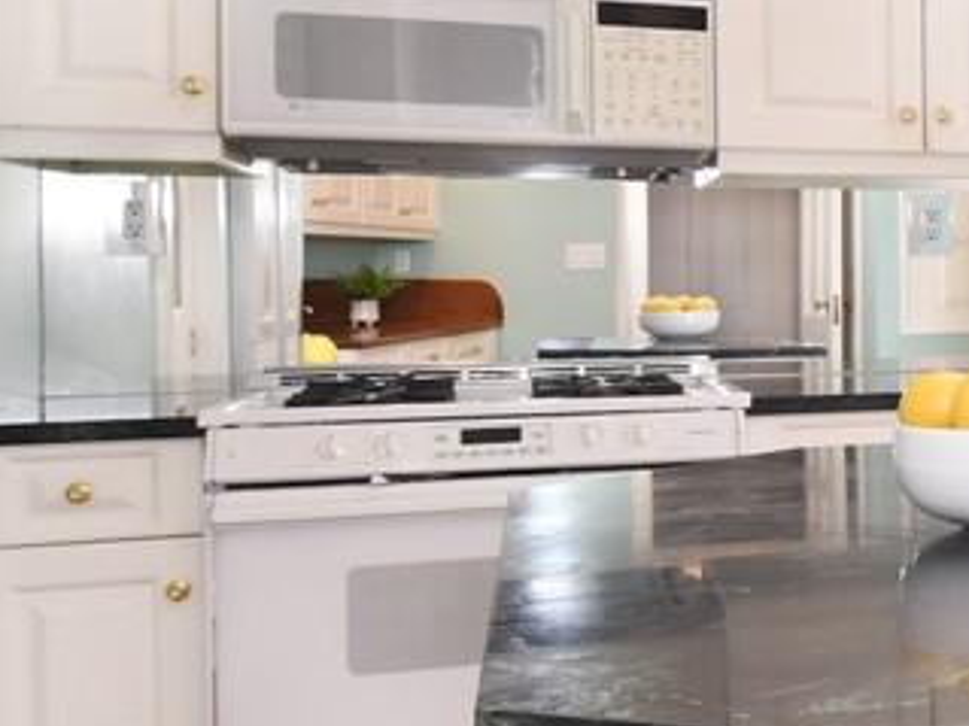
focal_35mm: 59
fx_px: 1651
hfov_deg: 25.0
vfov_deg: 24.8
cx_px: 1452
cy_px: 343
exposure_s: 1/200
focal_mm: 12
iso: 640
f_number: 11
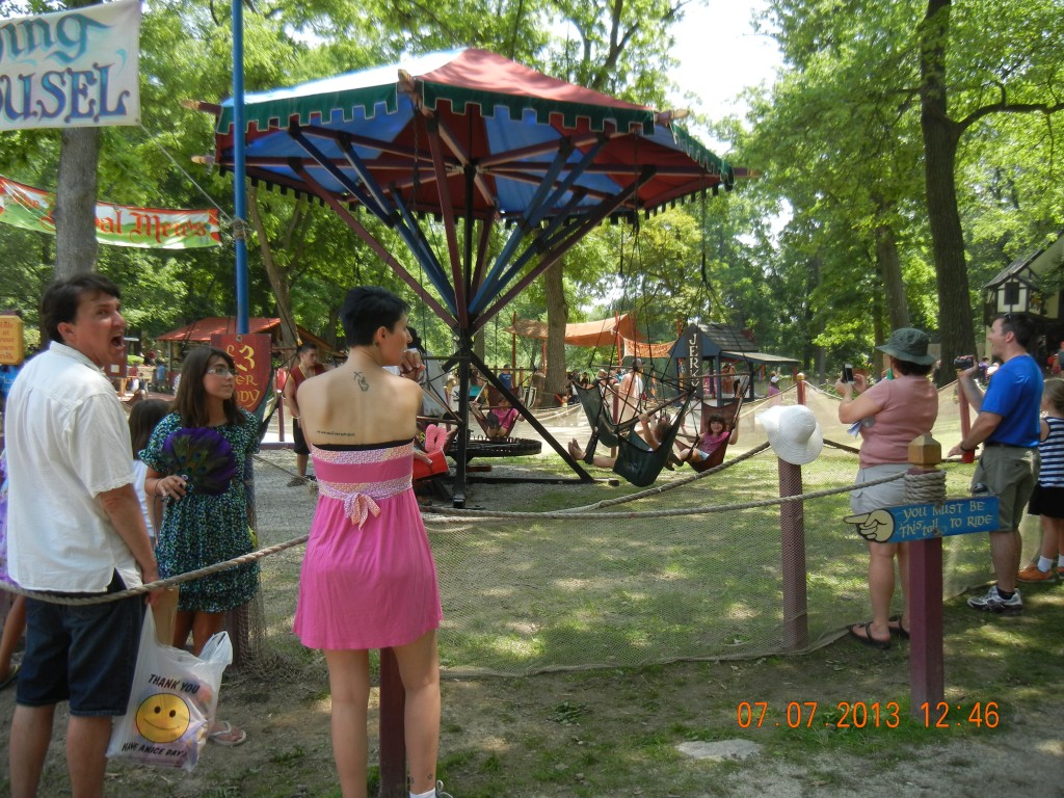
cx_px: 532
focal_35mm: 30
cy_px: 399
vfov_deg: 46.8
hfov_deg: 60.0
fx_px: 922
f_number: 3.5
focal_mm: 5.4
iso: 160
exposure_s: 1/296
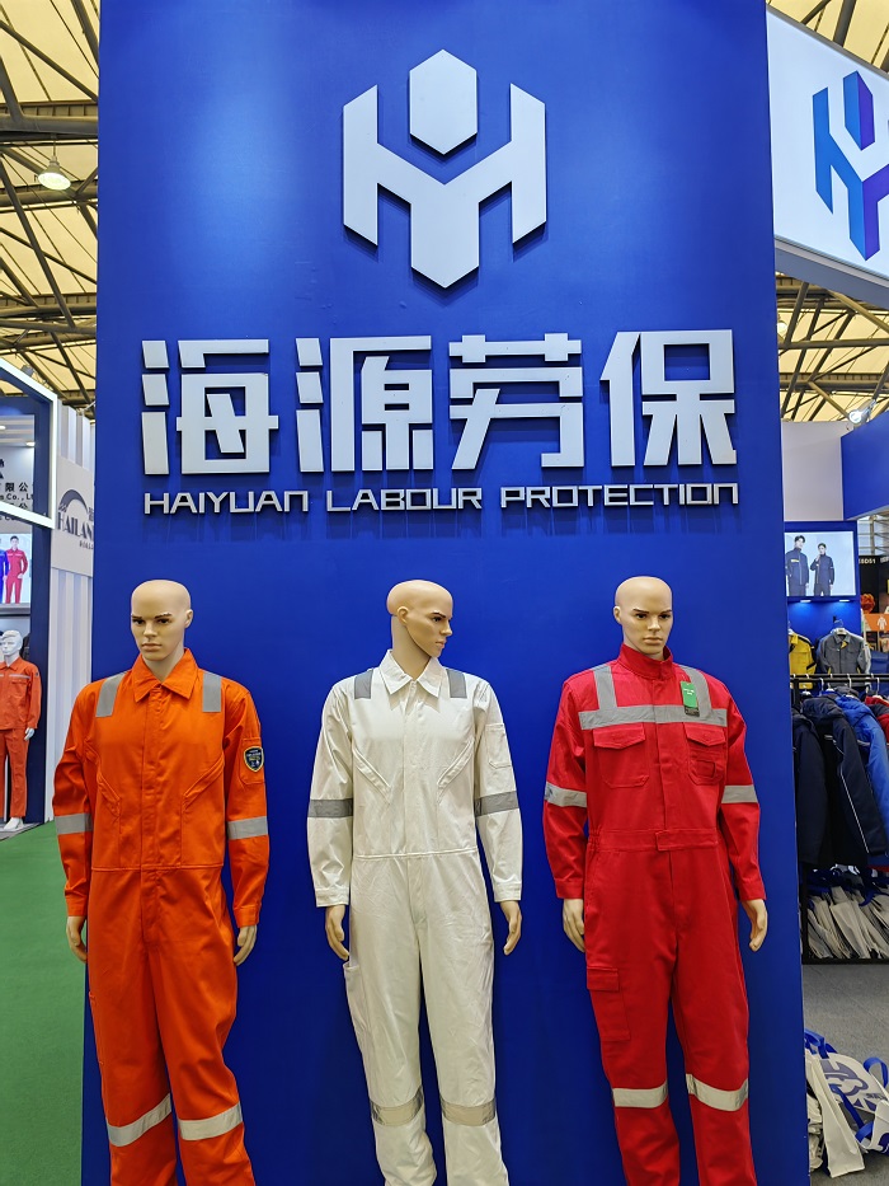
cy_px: 593
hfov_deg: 51.4
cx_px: 444
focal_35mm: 27
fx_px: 924
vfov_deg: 65.3
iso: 50
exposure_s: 1/144
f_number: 1.8
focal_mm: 5.54
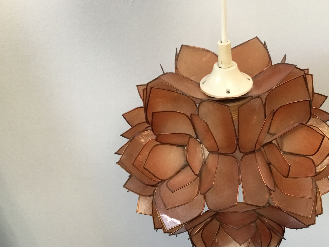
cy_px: 137
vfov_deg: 34.3
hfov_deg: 44.1
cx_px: 220
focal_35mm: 42
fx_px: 399
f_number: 2.4
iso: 64
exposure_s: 1/33
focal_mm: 3.3
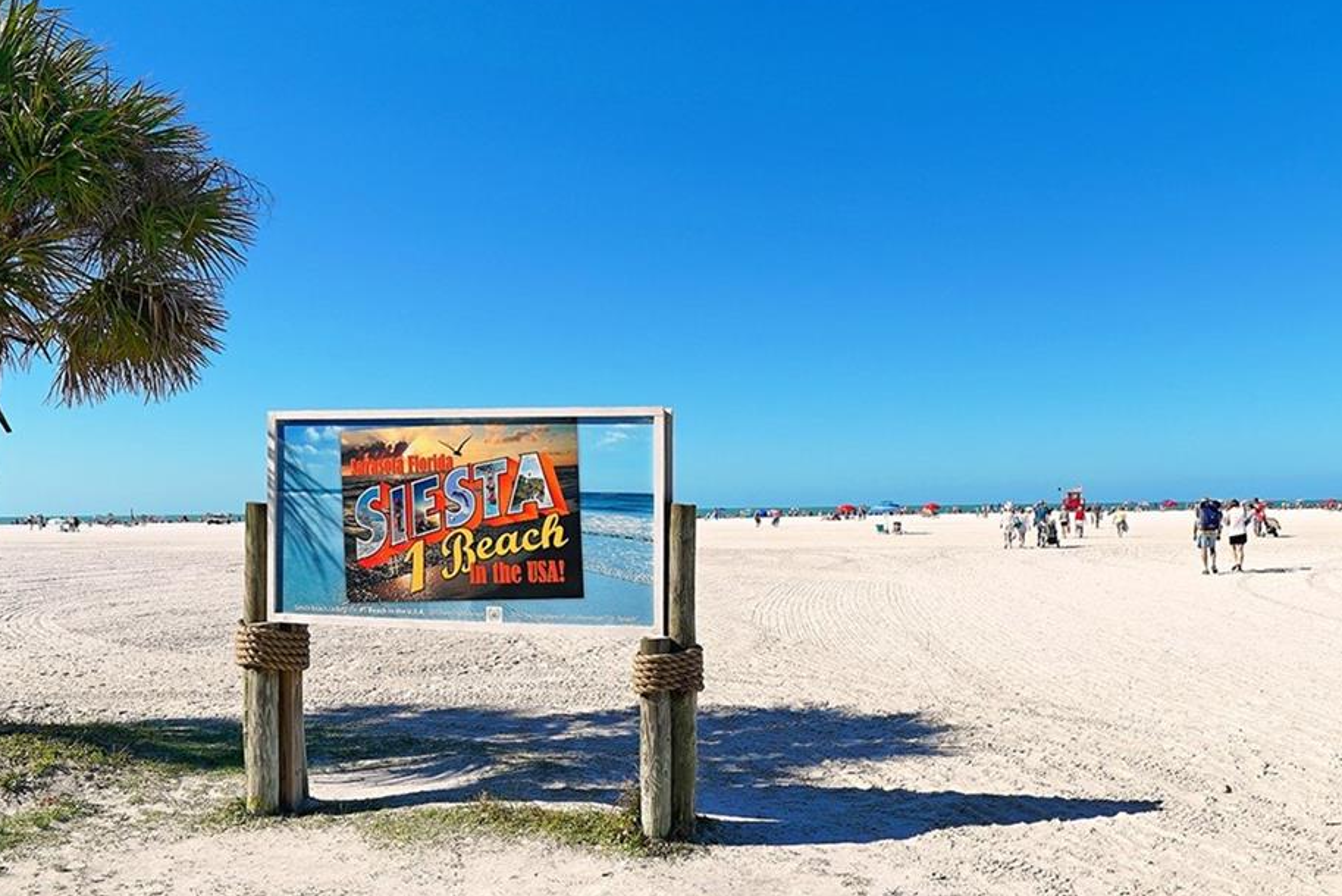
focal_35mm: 28
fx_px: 1044
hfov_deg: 65.0
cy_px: 506
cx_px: 788
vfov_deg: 46.3
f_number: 8
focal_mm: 16
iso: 100
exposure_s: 1/400
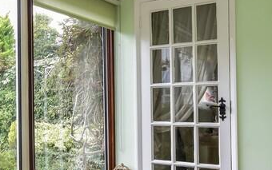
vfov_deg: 28.0
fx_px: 341
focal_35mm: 46
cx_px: 73
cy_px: 95
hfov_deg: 42.3
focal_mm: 10
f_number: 8
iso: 640
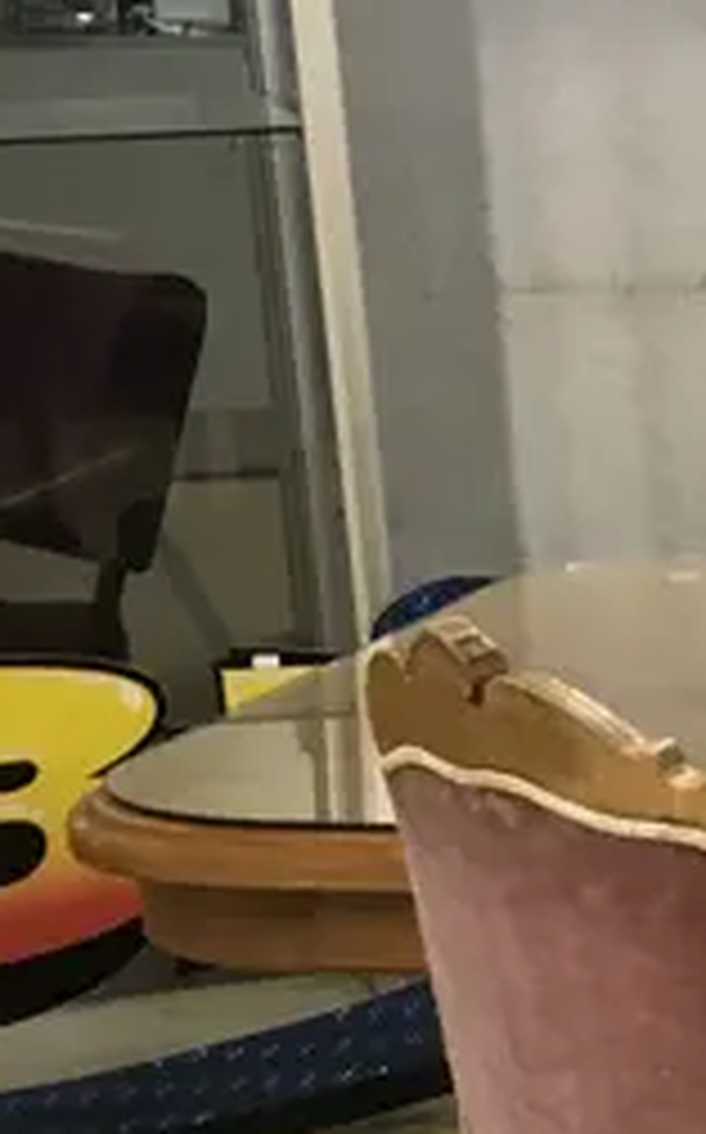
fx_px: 3857
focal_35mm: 125
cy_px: 1008
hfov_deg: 9.3
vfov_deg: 16.5
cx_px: 1700
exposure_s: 1/33
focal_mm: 4.15
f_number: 2.2
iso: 80
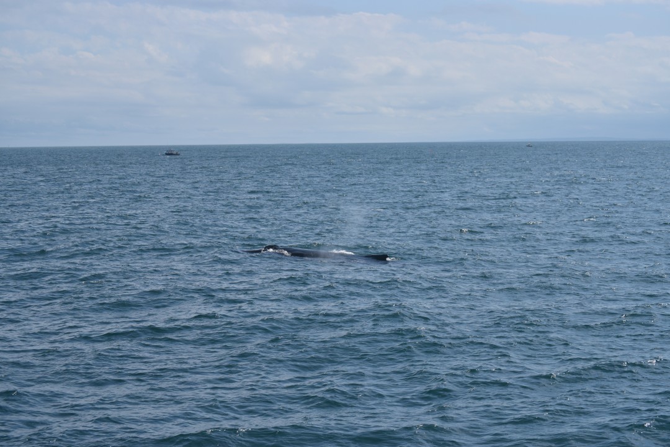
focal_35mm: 82
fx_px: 1535
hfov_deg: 24.6
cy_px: 224
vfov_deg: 16.6
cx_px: 335
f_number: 5.6
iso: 200
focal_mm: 55
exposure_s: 1/1600
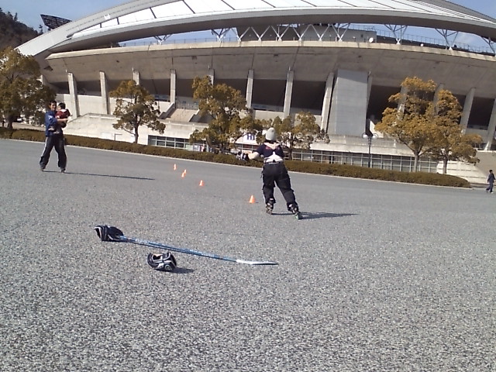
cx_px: 248
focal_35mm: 29
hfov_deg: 61.7
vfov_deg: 48.2
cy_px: 186
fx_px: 416
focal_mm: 3.73
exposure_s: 1/1000
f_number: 3.5
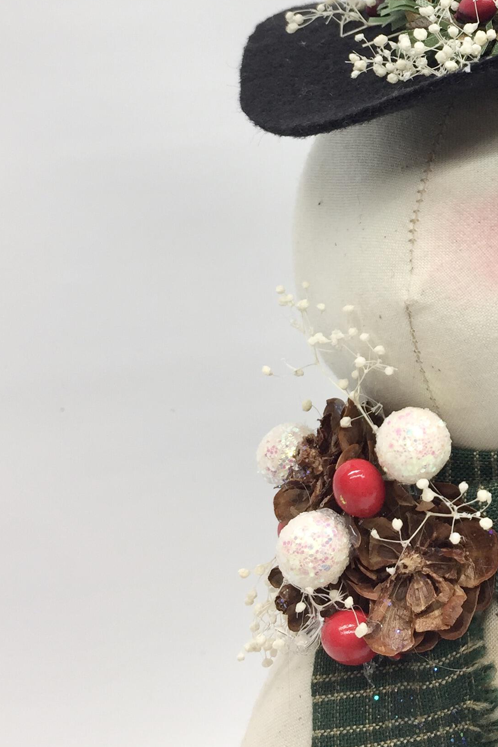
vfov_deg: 32.5
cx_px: 540
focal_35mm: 60
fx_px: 1245
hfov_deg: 21.5
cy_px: 147
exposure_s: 1/60
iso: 32
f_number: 2.2
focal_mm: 4.15
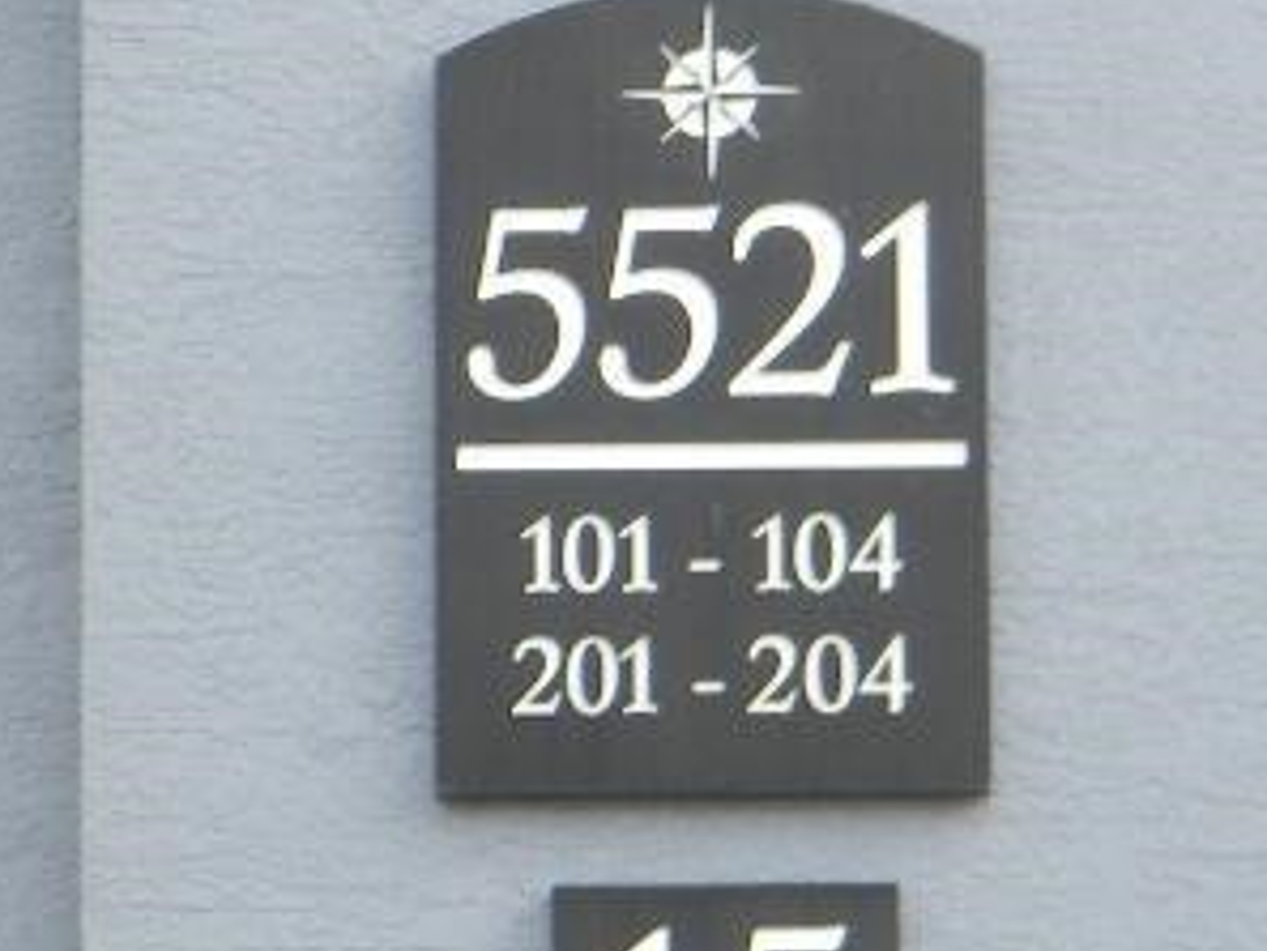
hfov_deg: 5.5
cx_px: 247
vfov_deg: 4.1
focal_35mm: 362
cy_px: 708
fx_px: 13255
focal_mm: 19
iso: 80
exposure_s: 1/87.7
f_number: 4.7
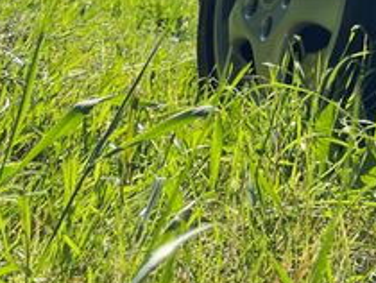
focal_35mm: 95
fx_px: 1033
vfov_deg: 14.1
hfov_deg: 19.5
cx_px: 448
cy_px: -195
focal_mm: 4.2
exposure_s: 1/5291
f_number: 1.6
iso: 32
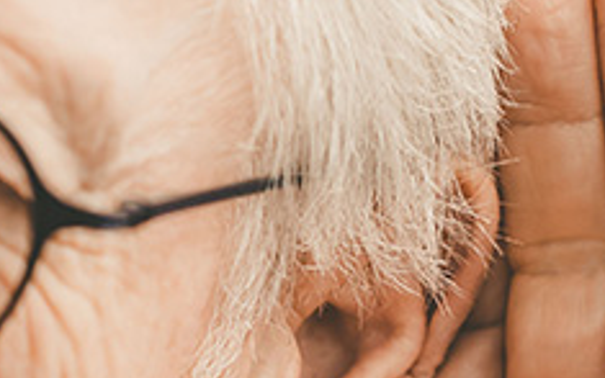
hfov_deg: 8.0
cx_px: -77
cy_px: 431
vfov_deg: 5.0
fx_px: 4288
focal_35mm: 260
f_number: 3.2
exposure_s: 1/200
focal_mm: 50
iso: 400
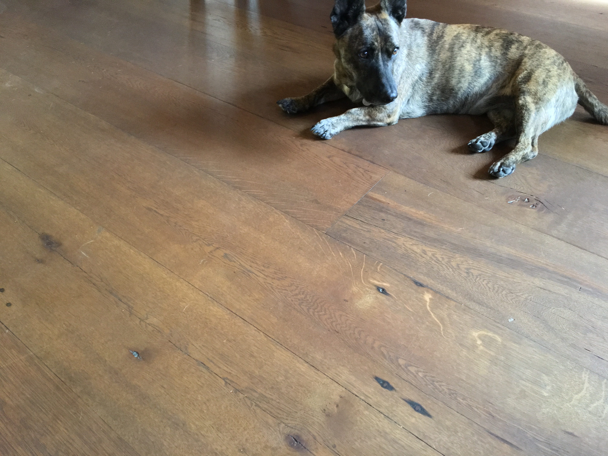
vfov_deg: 48.2
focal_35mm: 29
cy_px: 228
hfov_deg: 61.7
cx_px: 304
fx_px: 509
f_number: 2.2
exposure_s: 1/15
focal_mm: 4.15
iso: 320
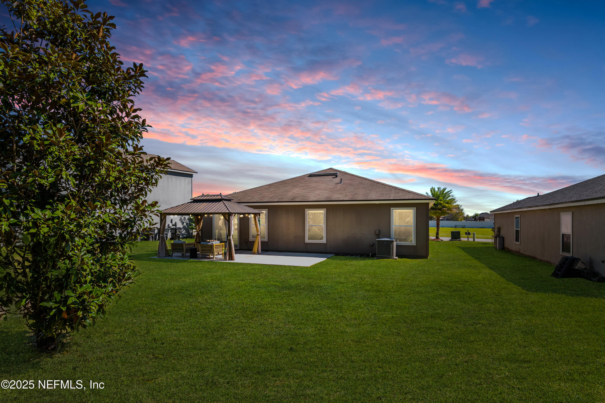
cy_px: 202
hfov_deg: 86.9
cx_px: 302
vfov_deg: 64.6
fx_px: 319
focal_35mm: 19
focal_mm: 19
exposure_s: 1/4000
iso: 160
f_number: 7.1
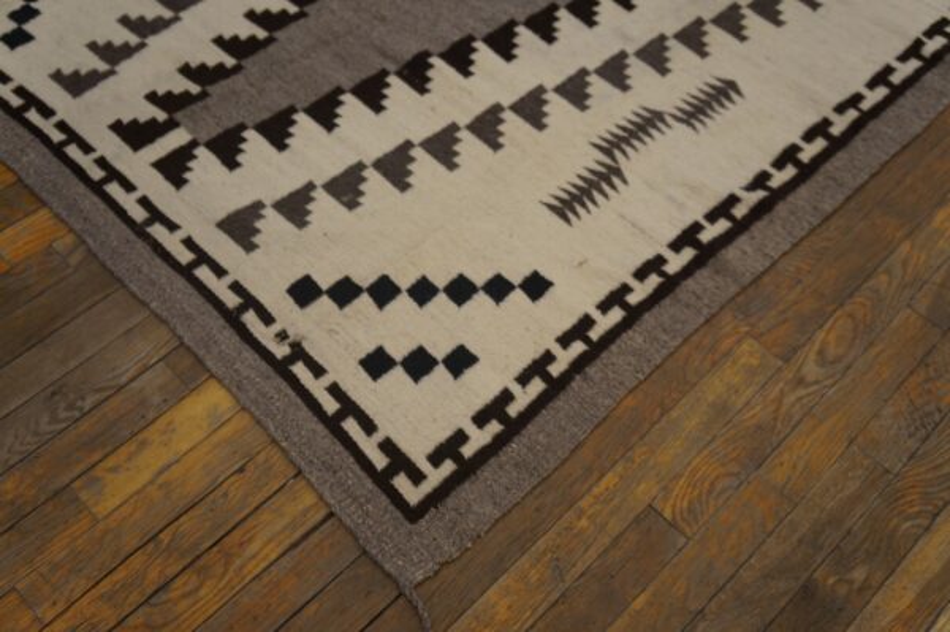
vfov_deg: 36.8
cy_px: 316
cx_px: 475
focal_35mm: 36
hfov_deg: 53.2
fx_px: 949
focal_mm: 24
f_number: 4
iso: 320
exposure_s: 1/60
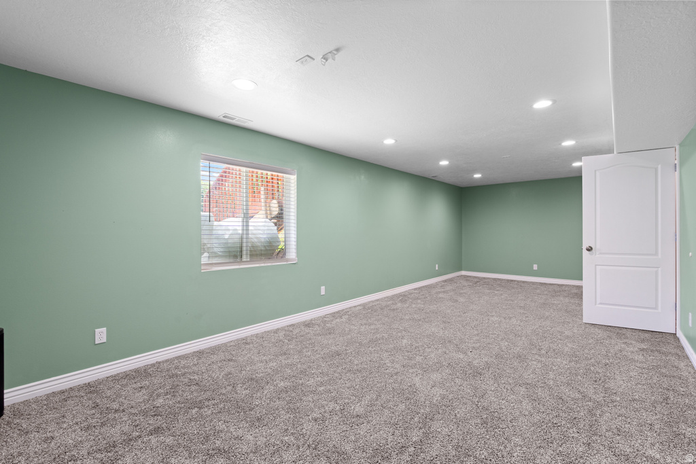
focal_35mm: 16
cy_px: 232
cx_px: 348
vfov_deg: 73.8
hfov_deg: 96.7
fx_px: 309
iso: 250
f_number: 9
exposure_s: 1/3
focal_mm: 16
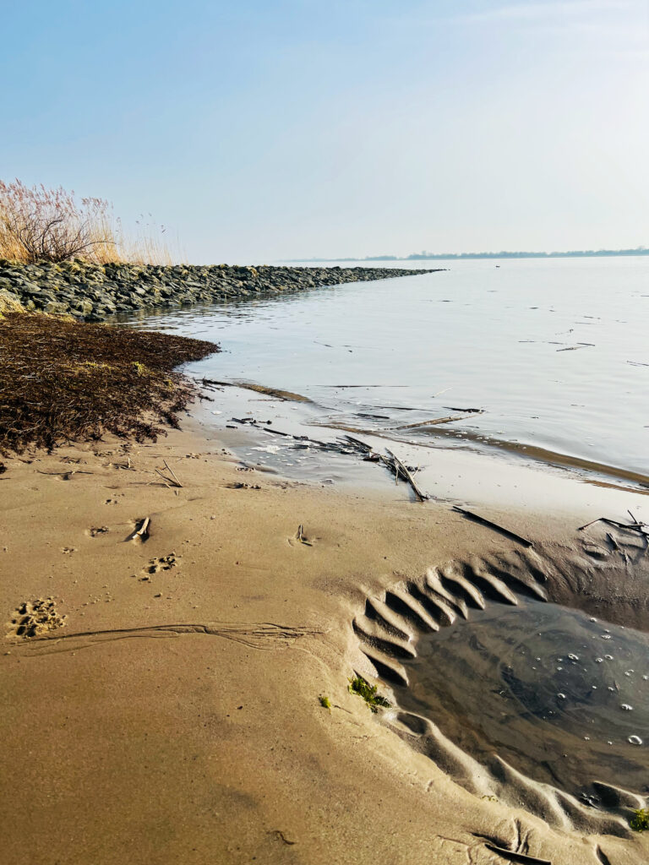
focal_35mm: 26
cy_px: 432
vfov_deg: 67.3
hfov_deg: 53.1
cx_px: 324
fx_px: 650
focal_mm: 5.7
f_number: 1.5
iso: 50
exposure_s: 1/5319
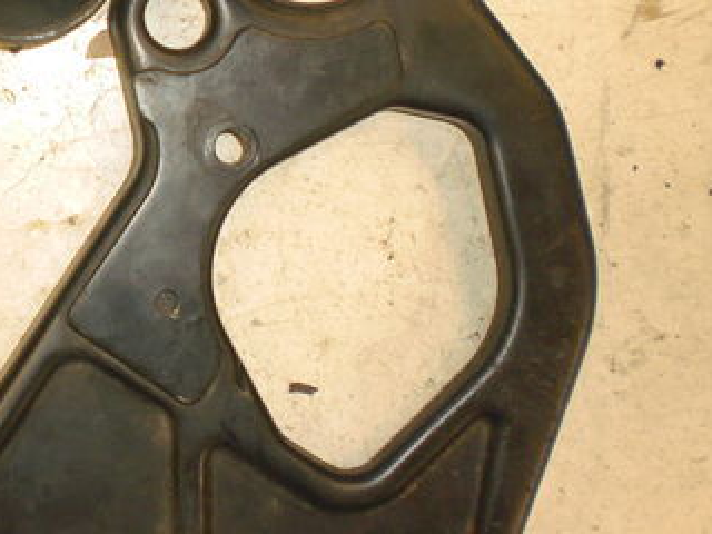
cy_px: 89
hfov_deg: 26.1
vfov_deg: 20.2
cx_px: 58
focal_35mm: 72
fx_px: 1481
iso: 200
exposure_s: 1/60
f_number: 3.1
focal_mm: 6.3
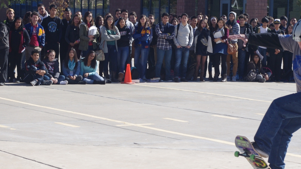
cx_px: 174
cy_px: 70
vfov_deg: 10.4
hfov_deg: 18.3
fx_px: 934
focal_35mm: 117
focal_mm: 55
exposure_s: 1/640
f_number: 8
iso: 400
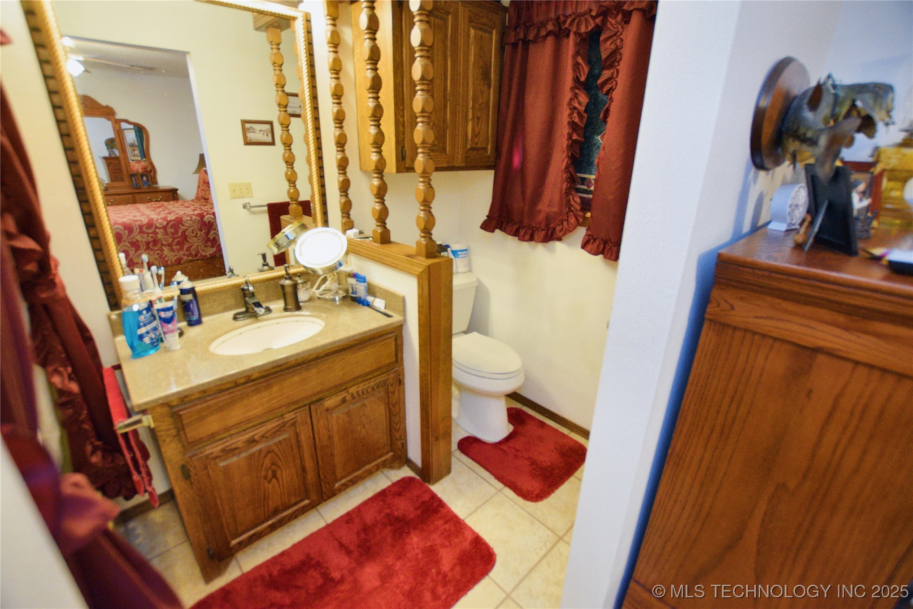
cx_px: 456
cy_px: 304
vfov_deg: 77.3
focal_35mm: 15
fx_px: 380
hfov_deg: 100.4
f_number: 3.5
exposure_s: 1/60
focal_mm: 10
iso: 1400
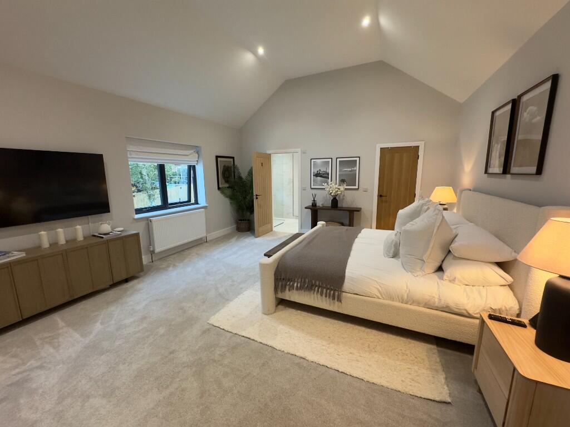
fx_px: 231
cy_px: 214
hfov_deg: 102.1
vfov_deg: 85.7
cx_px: 285
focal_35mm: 14
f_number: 2.2
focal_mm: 2.22
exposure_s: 1/50
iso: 320
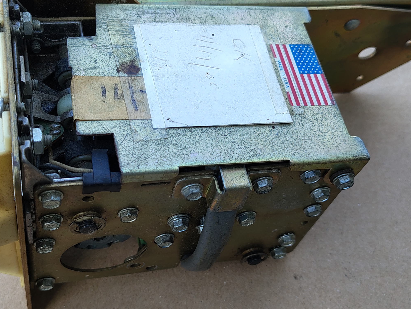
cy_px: 142
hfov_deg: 38.9
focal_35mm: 49
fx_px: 582
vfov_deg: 29.7
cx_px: 185
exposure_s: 1/272
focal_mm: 5.56
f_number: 1.8
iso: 100
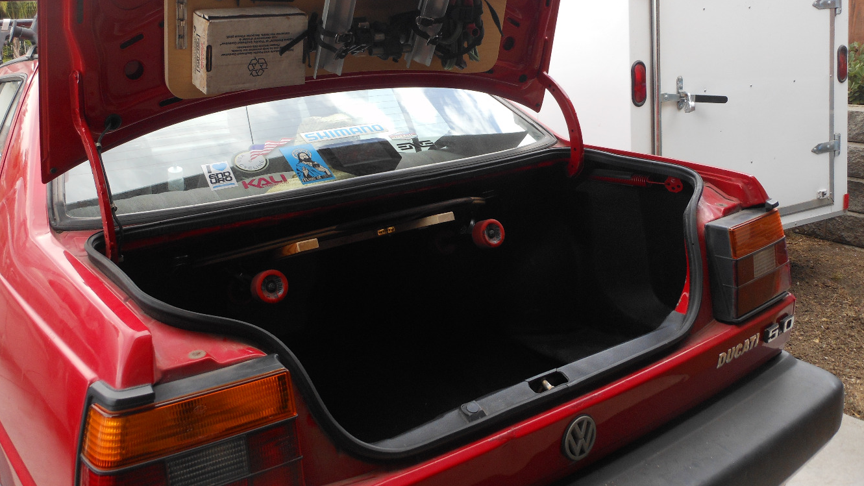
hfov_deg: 59.4
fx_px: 756
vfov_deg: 35.1
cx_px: 404
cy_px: 145
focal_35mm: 33
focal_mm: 5
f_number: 3.7
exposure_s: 1/80
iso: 80
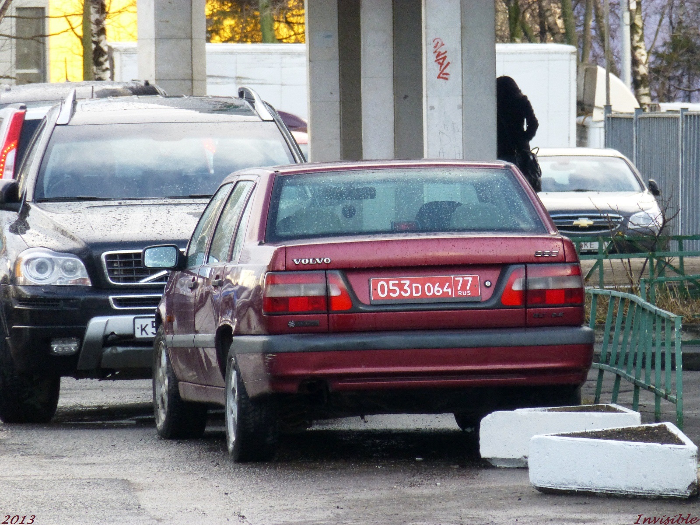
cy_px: 262
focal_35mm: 480
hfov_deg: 4.1
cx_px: 350
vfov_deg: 3.1
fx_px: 9706
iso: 400
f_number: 6.4
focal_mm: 86
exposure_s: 1/125
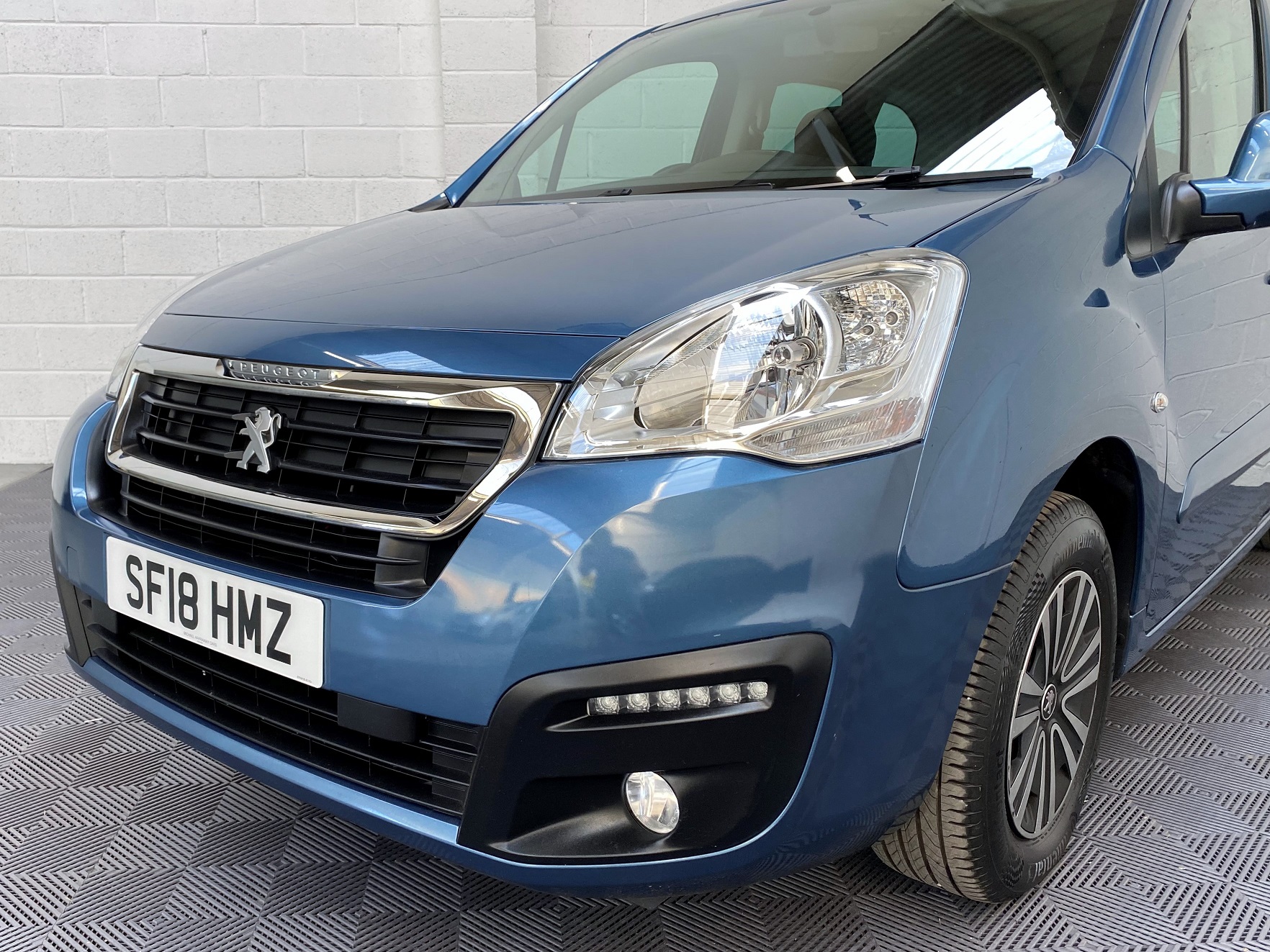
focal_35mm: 26
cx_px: 635
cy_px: 476
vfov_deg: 53.1
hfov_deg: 67.3
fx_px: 954
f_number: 1.8
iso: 64
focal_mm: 4.25
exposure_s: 1/100
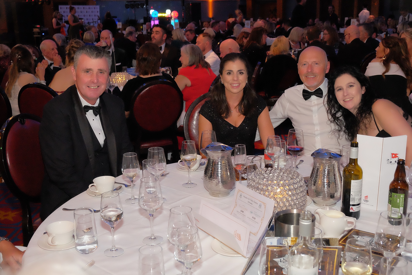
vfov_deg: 31.9
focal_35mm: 42
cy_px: 138
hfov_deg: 46.4
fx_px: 481
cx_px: 206
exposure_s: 1/125
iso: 6400
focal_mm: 27.7
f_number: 4.5
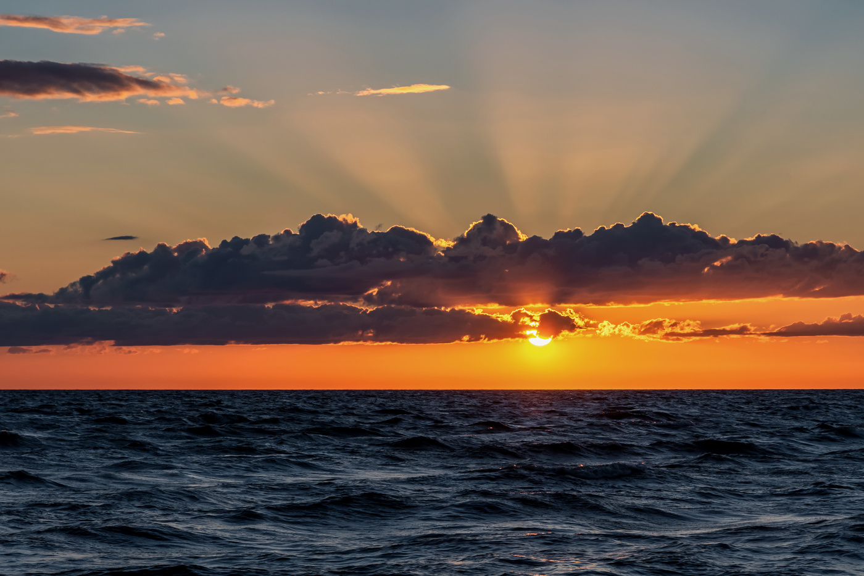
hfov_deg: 17.1
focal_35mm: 120
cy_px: 288
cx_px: 432
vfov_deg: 11.4
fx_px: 2879
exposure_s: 1/640
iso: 400
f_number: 13
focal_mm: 80
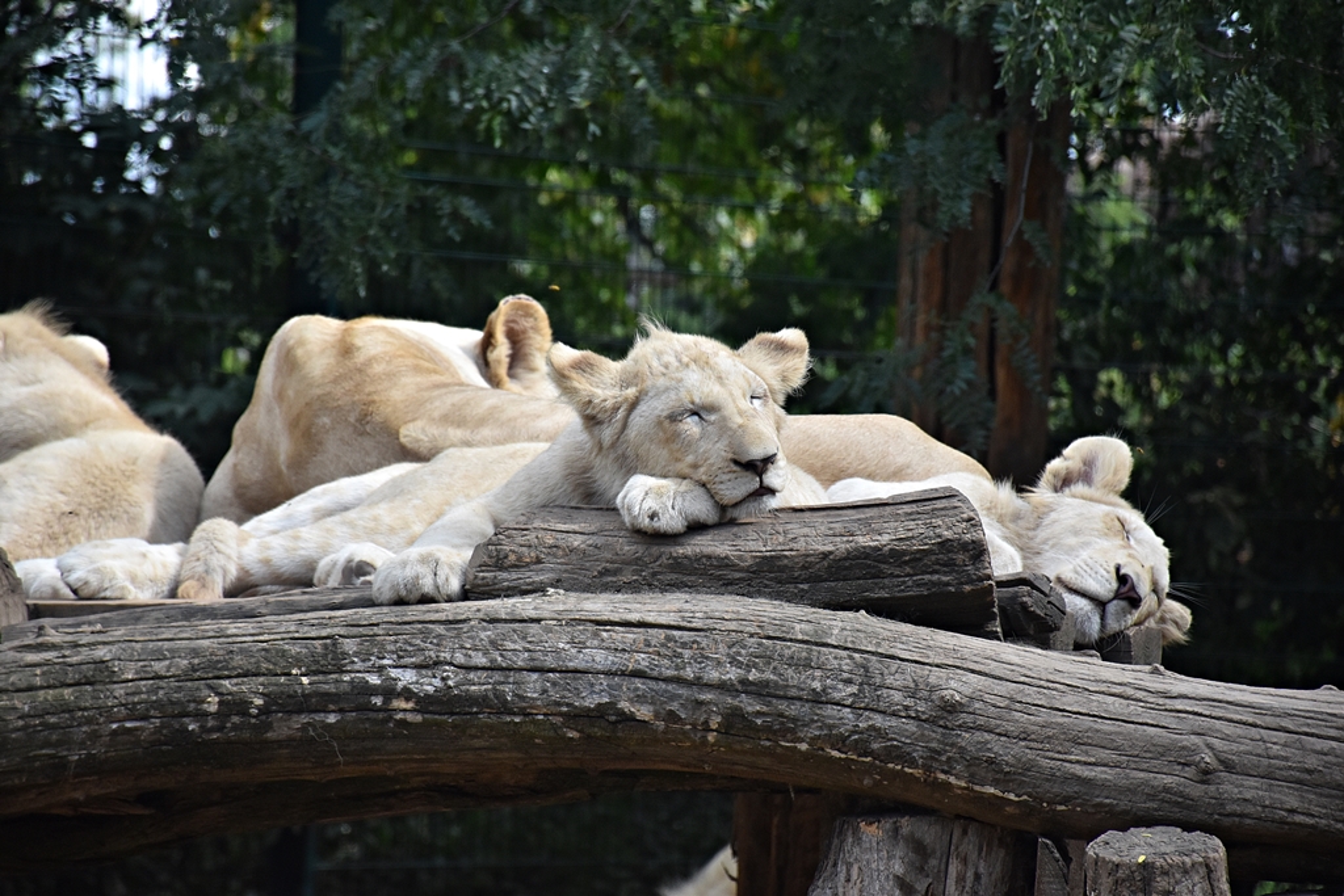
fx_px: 7841
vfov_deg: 6.5
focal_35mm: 210
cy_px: 448
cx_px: 672
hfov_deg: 9.8
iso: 800
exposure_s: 1/1000
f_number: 5.6
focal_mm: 140
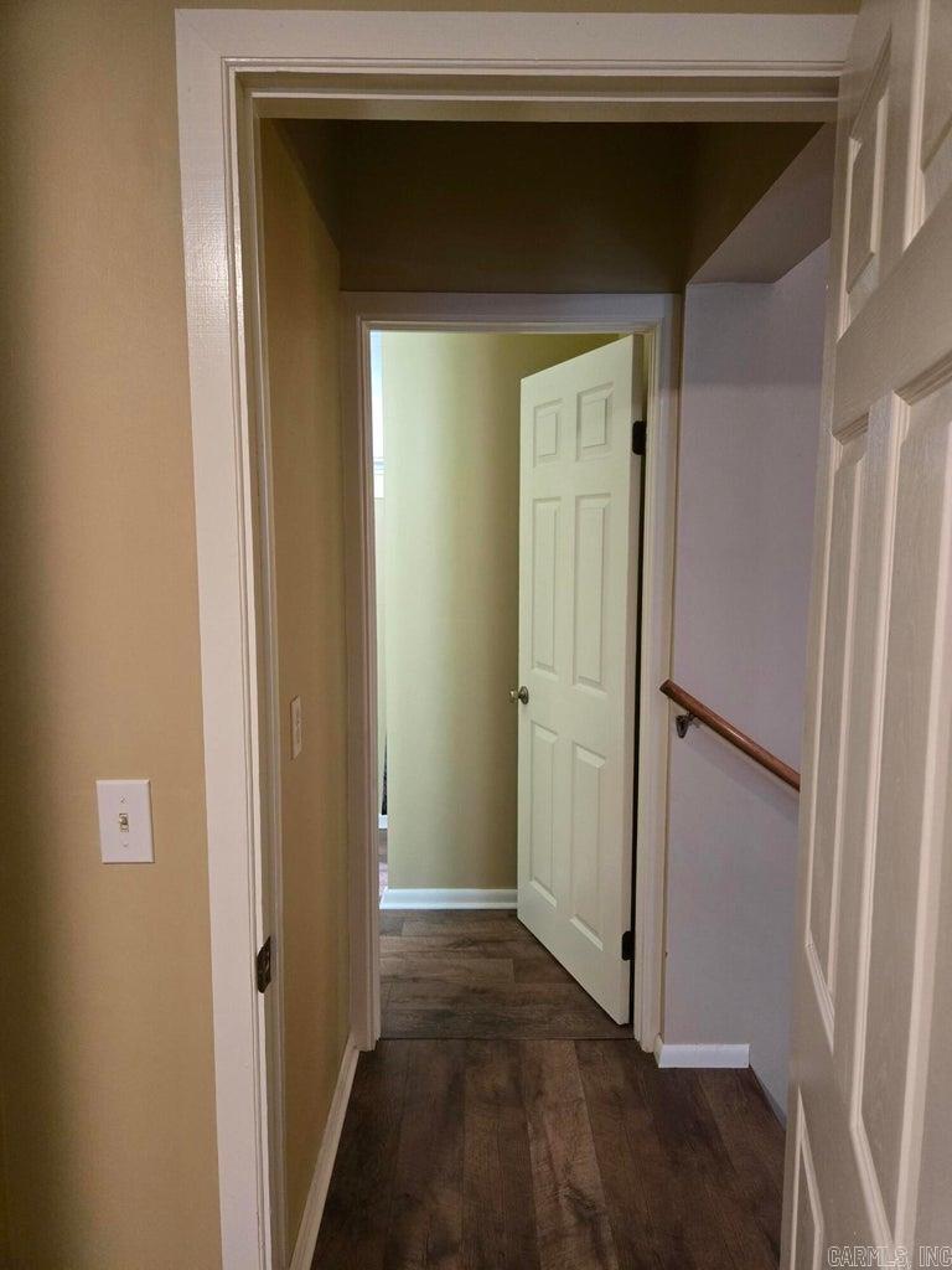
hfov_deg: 58.9
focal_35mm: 23
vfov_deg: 73.9
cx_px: 476
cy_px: 635
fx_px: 843
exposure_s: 1/60
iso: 640
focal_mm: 5.4
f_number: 1.8
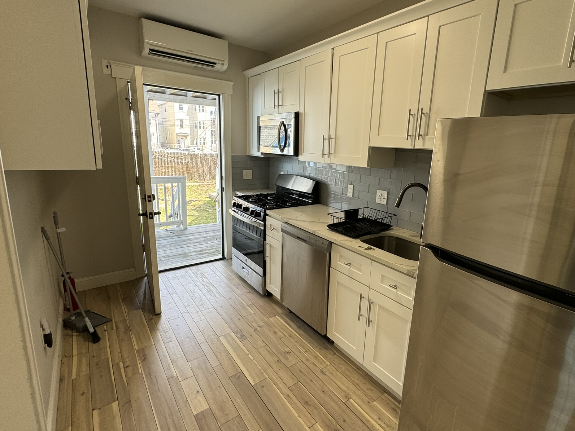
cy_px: 208
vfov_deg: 71.6
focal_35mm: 18
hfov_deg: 87.3
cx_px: 324
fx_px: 299
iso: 50
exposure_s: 1/99
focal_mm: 2.22
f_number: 2.2
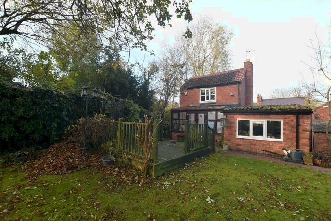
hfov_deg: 100.4
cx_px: 166
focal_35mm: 15
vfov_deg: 77.4
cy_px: 110
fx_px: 138
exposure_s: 1/160
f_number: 6.3
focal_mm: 10
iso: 400
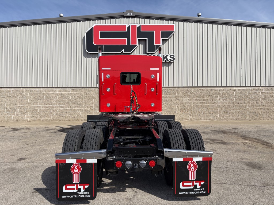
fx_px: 206
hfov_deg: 67.3
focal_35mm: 26
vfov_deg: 53.1
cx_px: 137
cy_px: 102
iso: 50
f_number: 1.6
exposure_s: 1/3831
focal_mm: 5.96
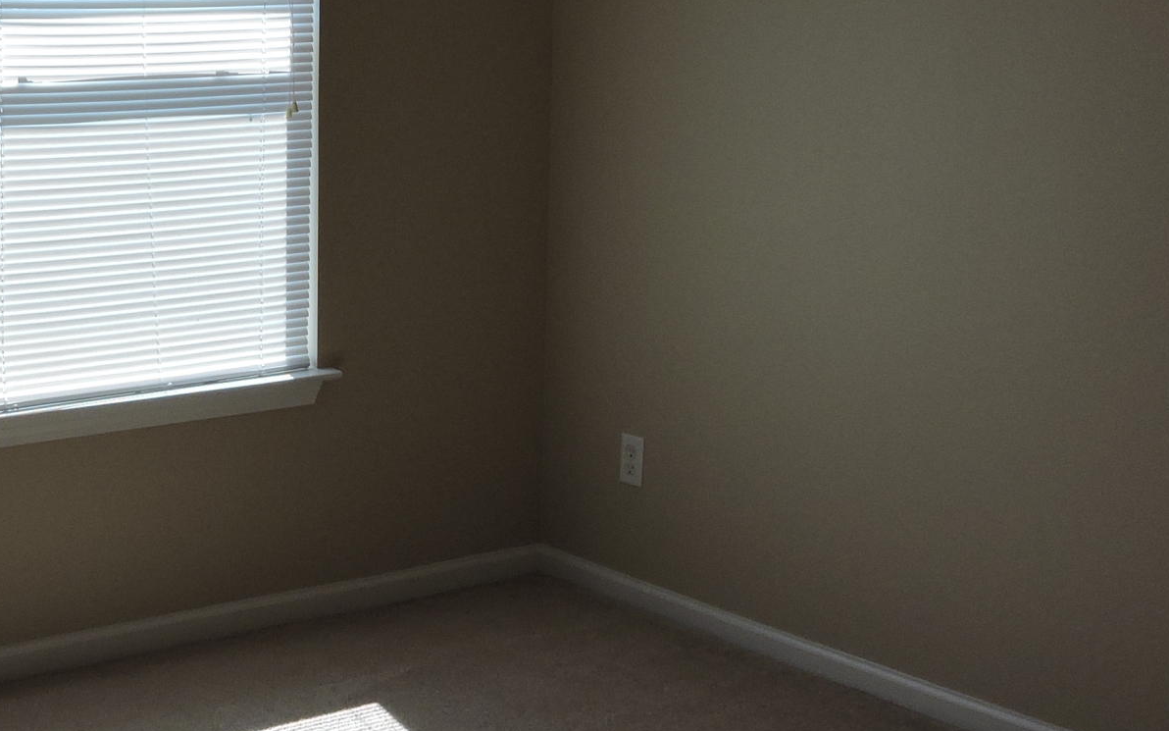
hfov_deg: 31.4
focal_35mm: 64
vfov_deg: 20.3
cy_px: 300
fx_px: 2039
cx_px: 281
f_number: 3.3
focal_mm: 4.3
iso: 100
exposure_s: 1/250
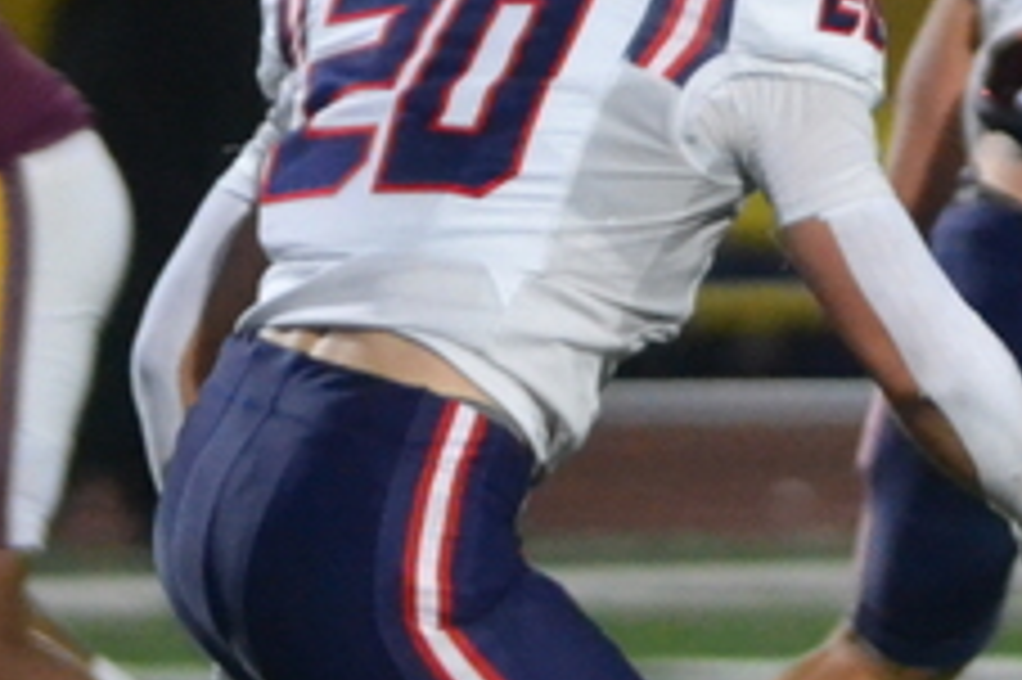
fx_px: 36452
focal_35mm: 1285
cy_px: -16
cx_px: 1855
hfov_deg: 1.6
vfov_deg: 1.1
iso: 3200
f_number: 2.8
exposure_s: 1/500
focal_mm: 190
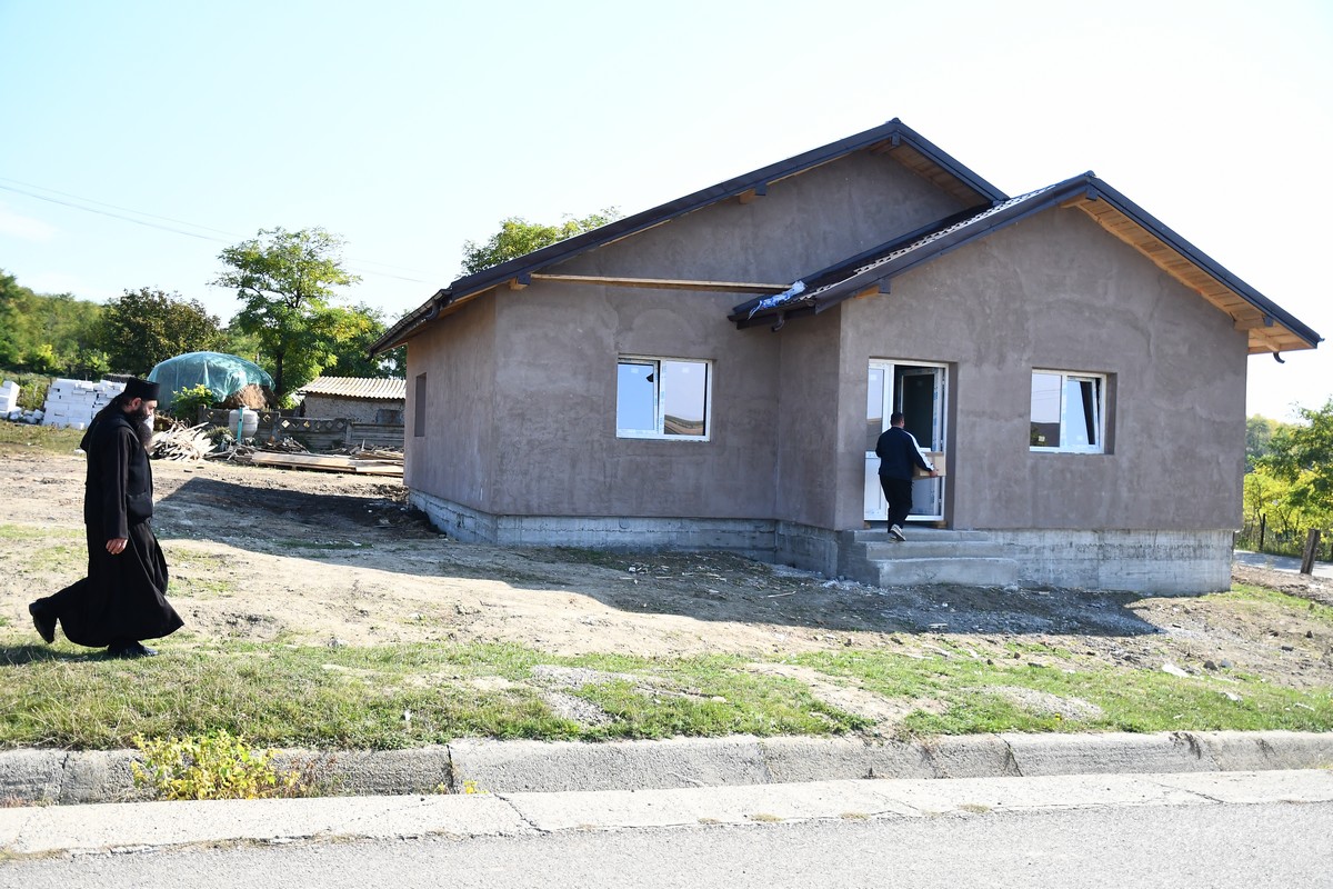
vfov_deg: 43.6
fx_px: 1111
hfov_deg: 61.9
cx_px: 666
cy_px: 444
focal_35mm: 30
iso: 1000
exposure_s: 1/8000
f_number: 2.8
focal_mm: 20
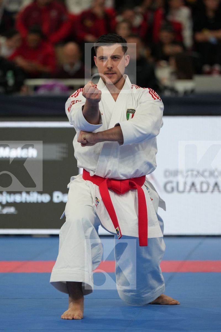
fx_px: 2762
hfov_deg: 4.6
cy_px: 166
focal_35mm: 300
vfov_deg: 6.9
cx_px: 110
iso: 1600
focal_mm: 200
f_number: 2.8
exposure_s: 1/1000
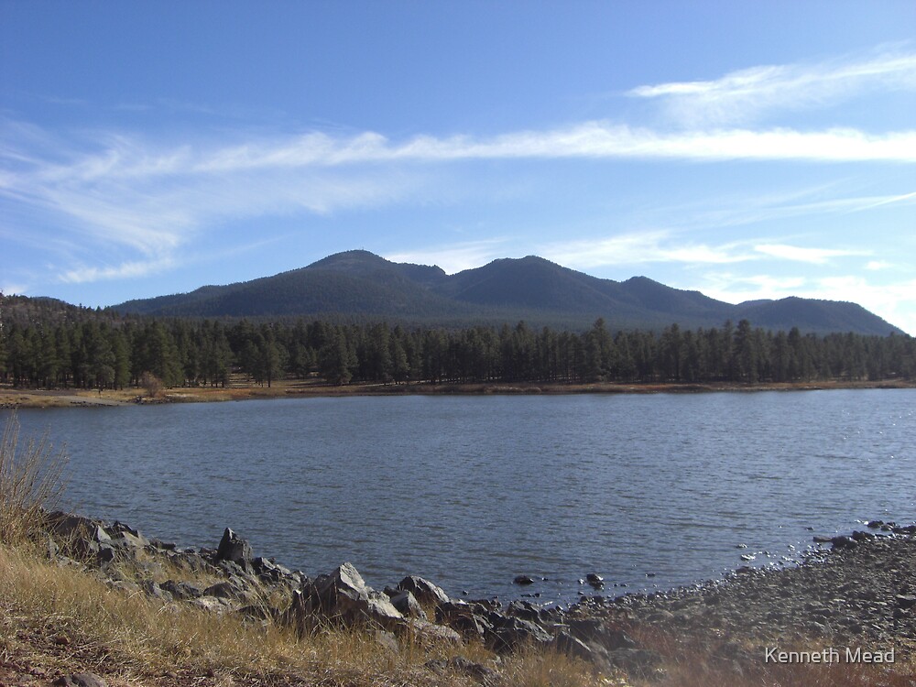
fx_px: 1006
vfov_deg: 37.7
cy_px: 344
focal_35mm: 38
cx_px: 458
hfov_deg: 49.0
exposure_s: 1/200
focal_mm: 6.2
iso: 64
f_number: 8
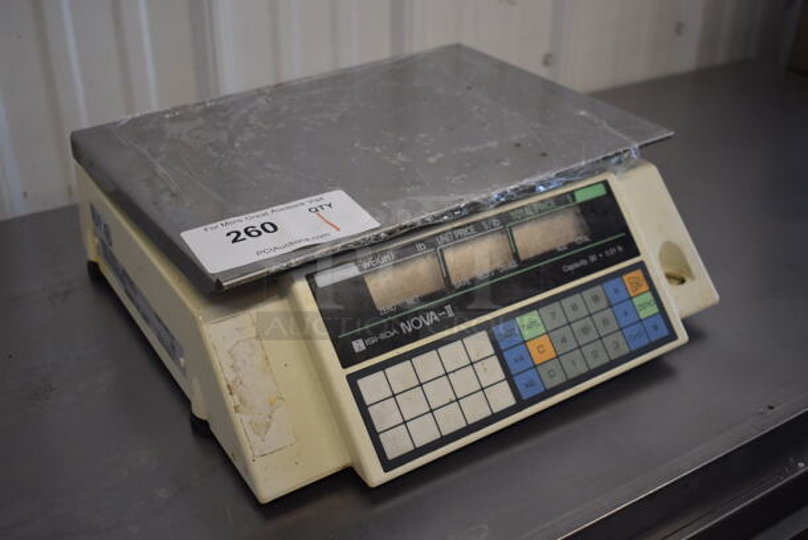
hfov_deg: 47.9
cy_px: 270
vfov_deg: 33.1
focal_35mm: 40
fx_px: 910
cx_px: 404
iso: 800
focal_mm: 27
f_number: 4
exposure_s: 1/160
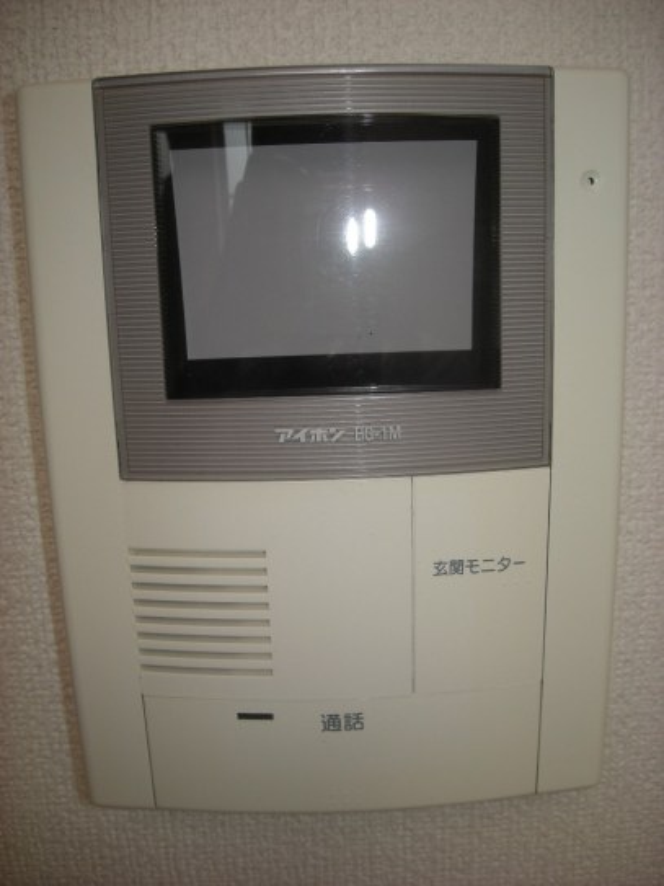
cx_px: 332
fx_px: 896
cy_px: 443
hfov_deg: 40.7
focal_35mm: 35
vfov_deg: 52.6
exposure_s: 1/54.5
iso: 64
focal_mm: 5.7
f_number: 2.8
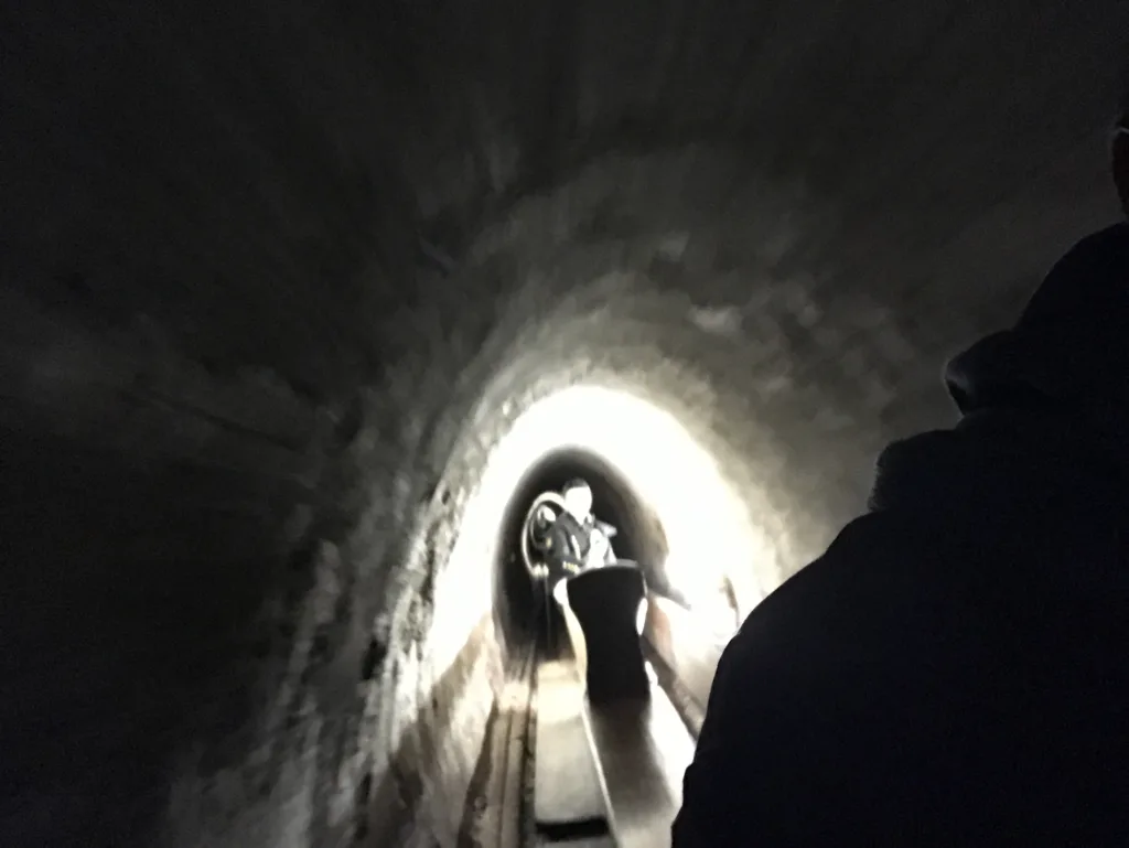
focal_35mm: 32
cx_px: 564
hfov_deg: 56.8
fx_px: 1044
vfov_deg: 44.2
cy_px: 424
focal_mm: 2.87
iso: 1250
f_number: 2.2
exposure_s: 1/17
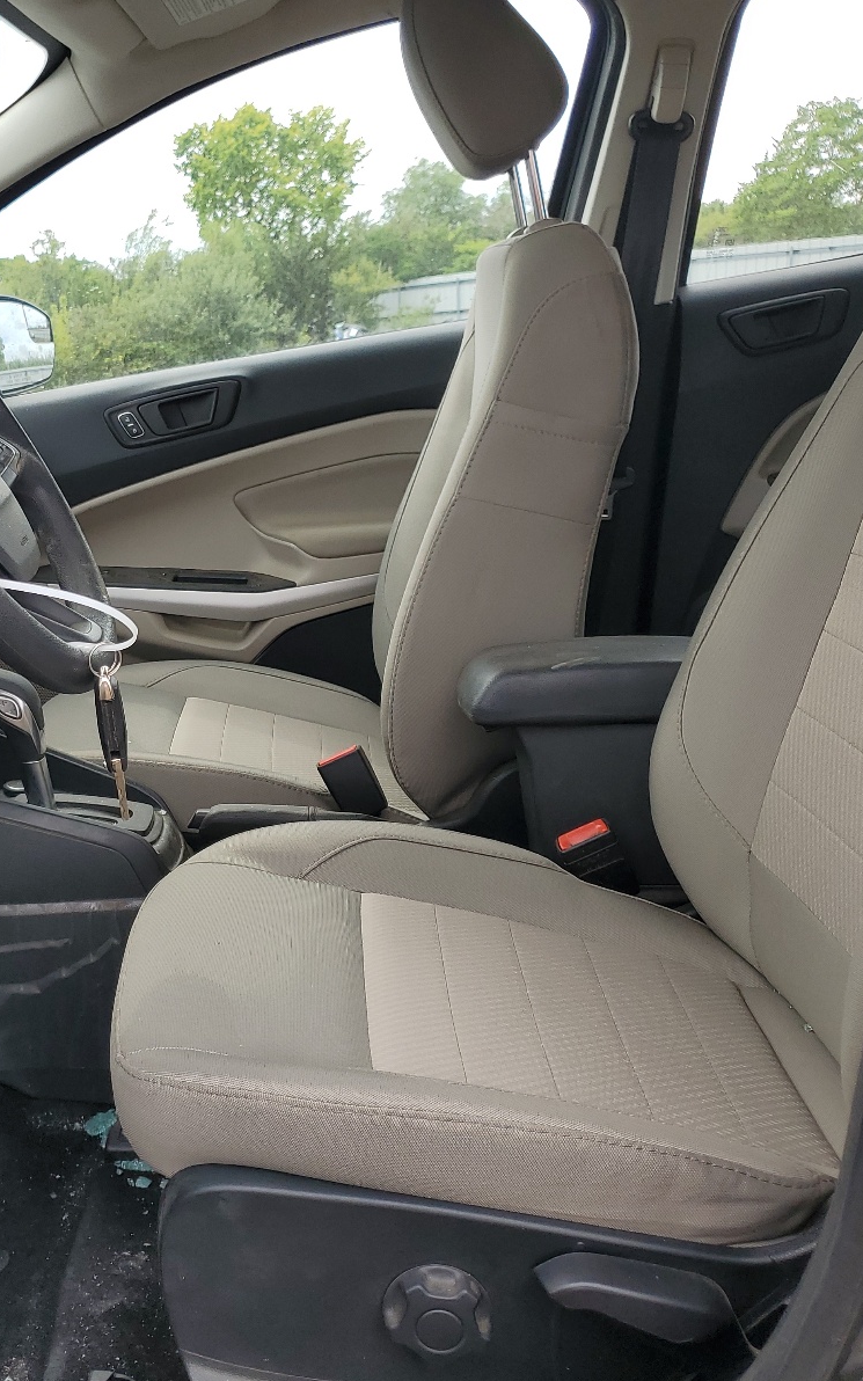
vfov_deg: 52.7
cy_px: 690
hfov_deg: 32.8
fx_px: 1392
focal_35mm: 37
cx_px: 101
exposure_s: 1/769
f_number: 1.5
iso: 50
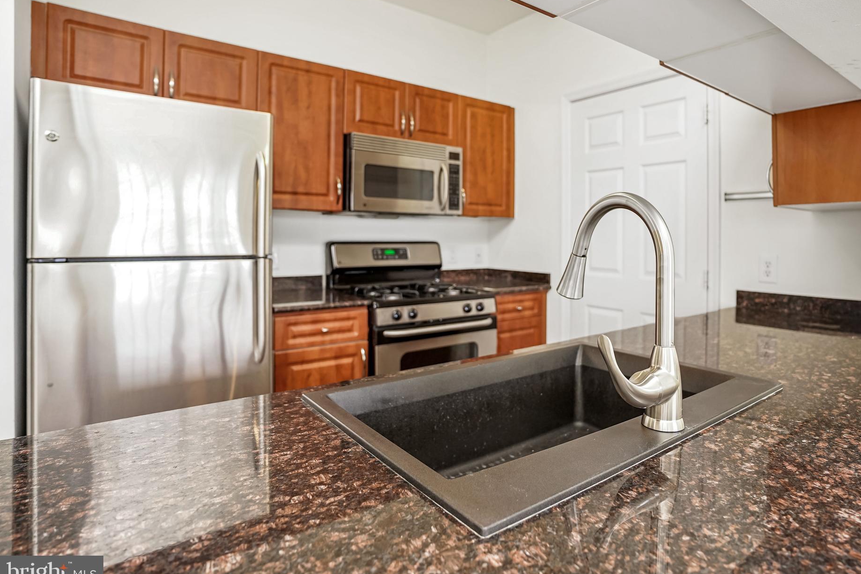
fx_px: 454
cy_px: 269
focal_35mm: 19
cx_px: 480
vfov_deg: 64.5
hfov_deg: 86.6
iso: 400
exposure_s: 1/250
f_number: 2.8
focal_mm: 17
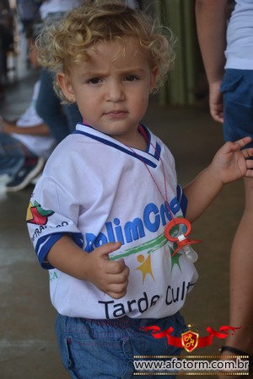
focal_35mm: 99
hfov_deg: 13.8
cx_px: 126
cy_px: 190
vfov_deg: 20.6
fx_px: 1044
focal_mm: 66
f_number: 5.6
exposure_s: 1/500
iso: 400
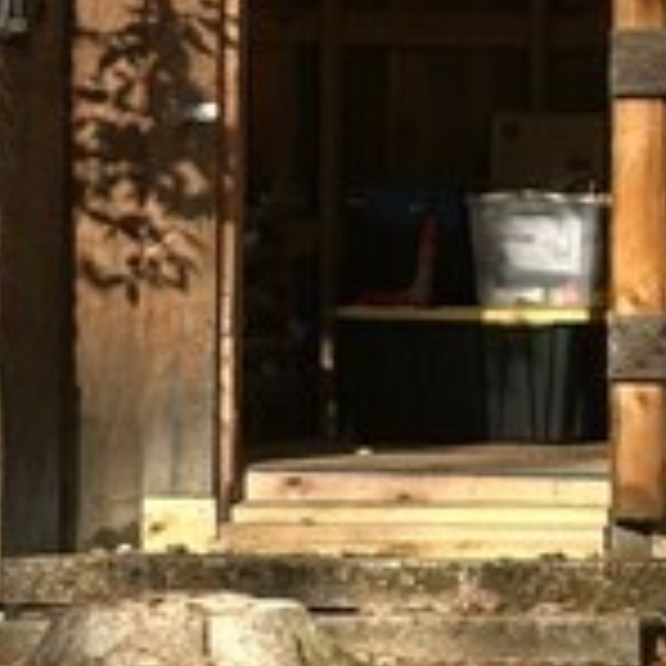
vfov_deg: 6.0
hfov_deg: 6.0
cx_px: 446
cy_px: 135
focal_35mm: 293
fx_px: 6378
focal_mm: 6.86
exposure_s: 1/1171
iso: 64
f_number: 1.78
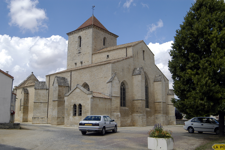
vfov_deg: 36.8
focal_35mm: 36
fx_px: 225
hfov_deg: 53.2
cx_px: 112
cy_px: 75
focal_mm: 24
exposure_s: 1/640
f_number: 8
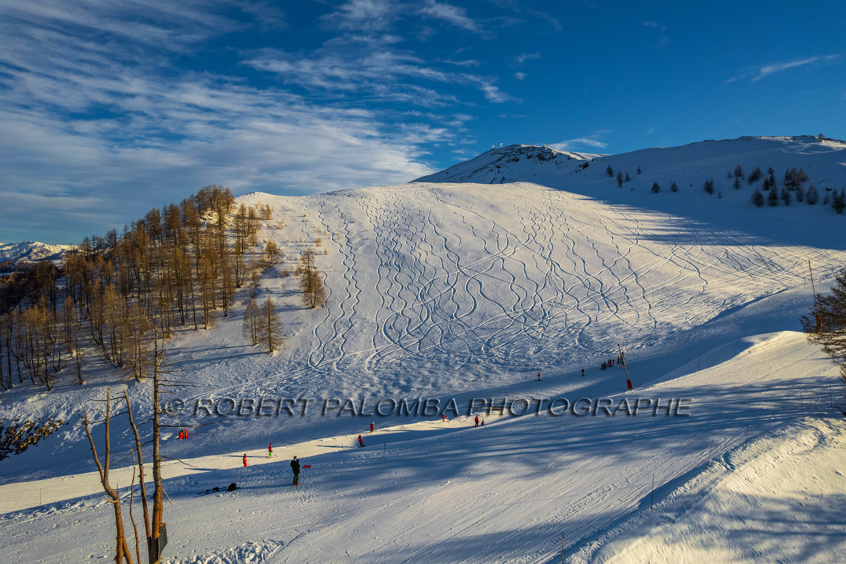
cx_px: 423
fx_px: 517
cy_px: 282
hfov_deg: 78.6
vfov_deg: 57.2
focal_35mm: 22
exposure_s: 1/4000
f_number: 2.8
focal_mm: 8.4
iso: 100
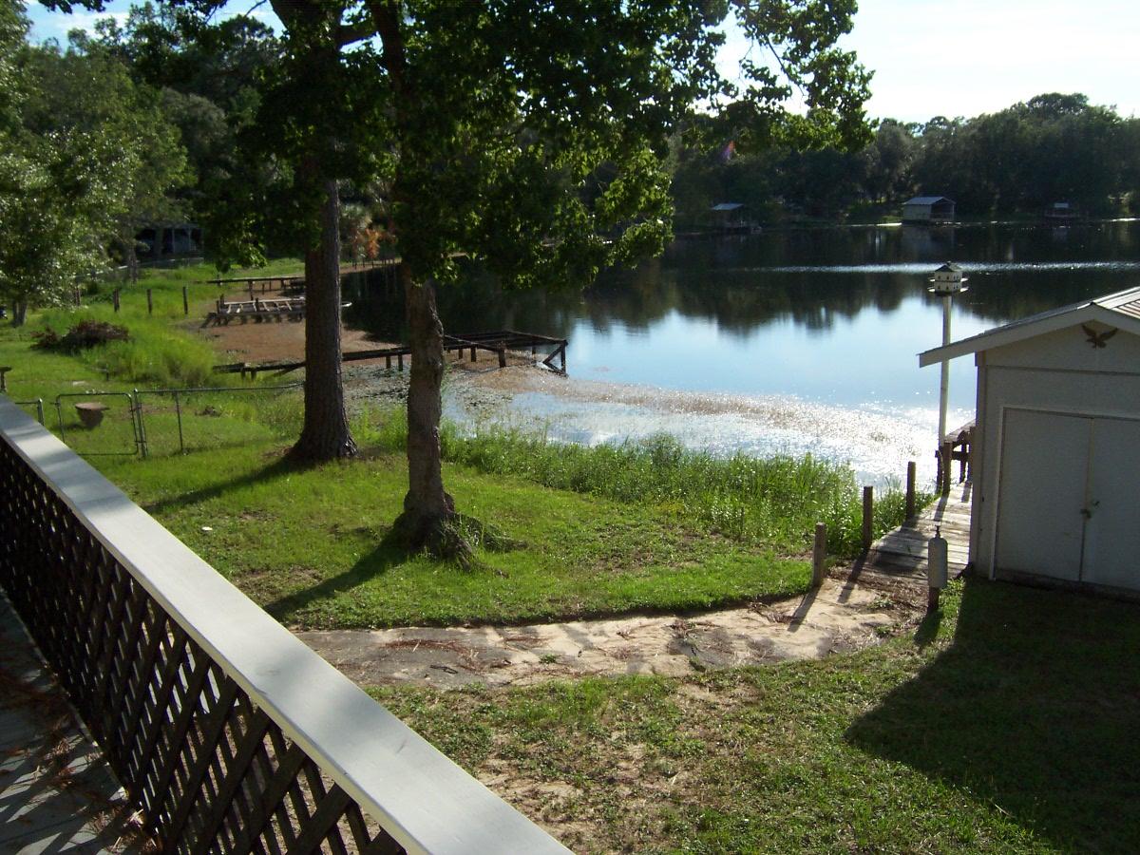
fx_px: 1087
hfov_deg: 55.4
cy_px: 428
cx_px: 570
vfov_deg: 42.9
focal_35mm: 33
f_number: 5.6
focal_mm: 5.5
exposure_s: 1/350
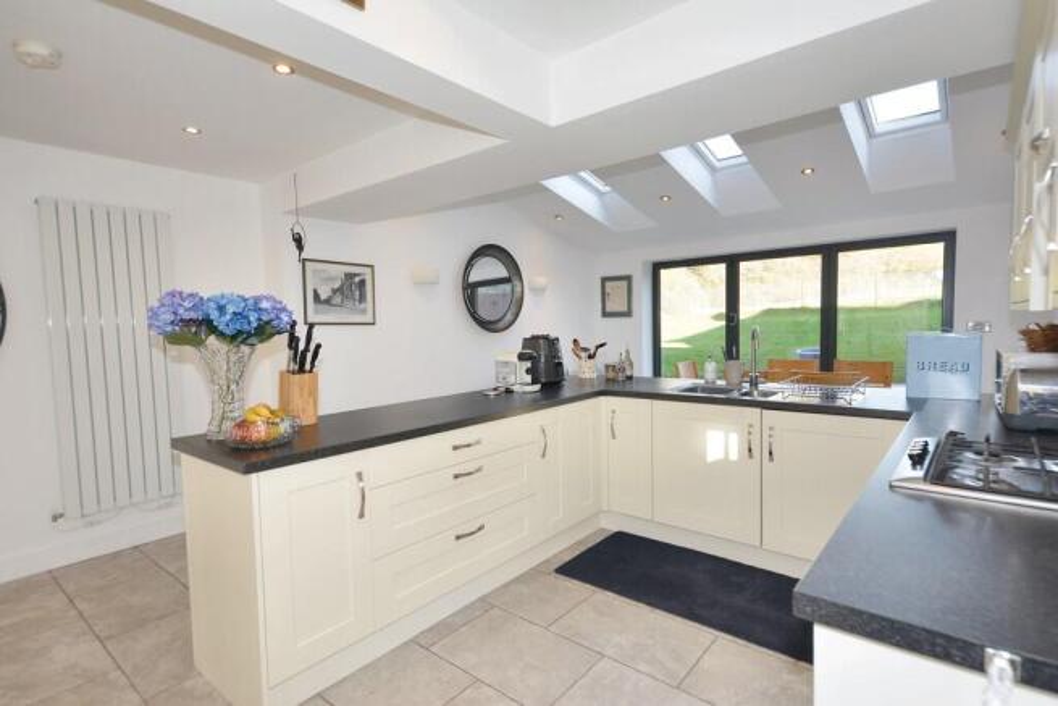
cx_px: 529
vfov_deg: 77.4
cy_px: 353
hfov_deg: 100.4
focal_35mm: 15
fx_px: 441
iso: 200
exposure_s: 1/80
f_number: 4.5
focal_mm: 10
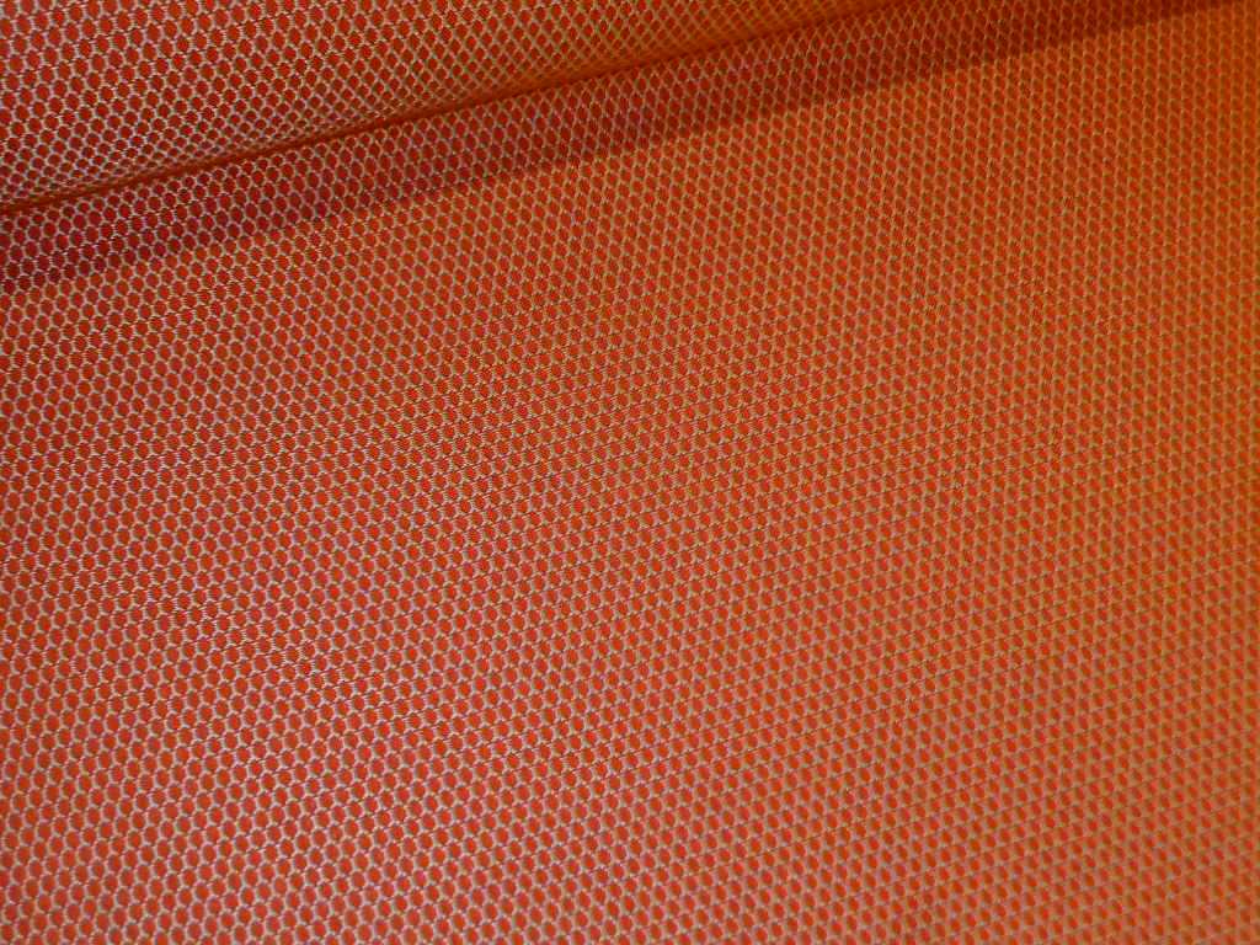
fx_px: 1966
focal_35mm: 54
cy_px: 472
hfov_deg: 35.5
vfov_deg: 27.0
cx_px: 630
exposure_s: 1/40
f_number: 4.9
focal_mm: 9.6
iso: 800
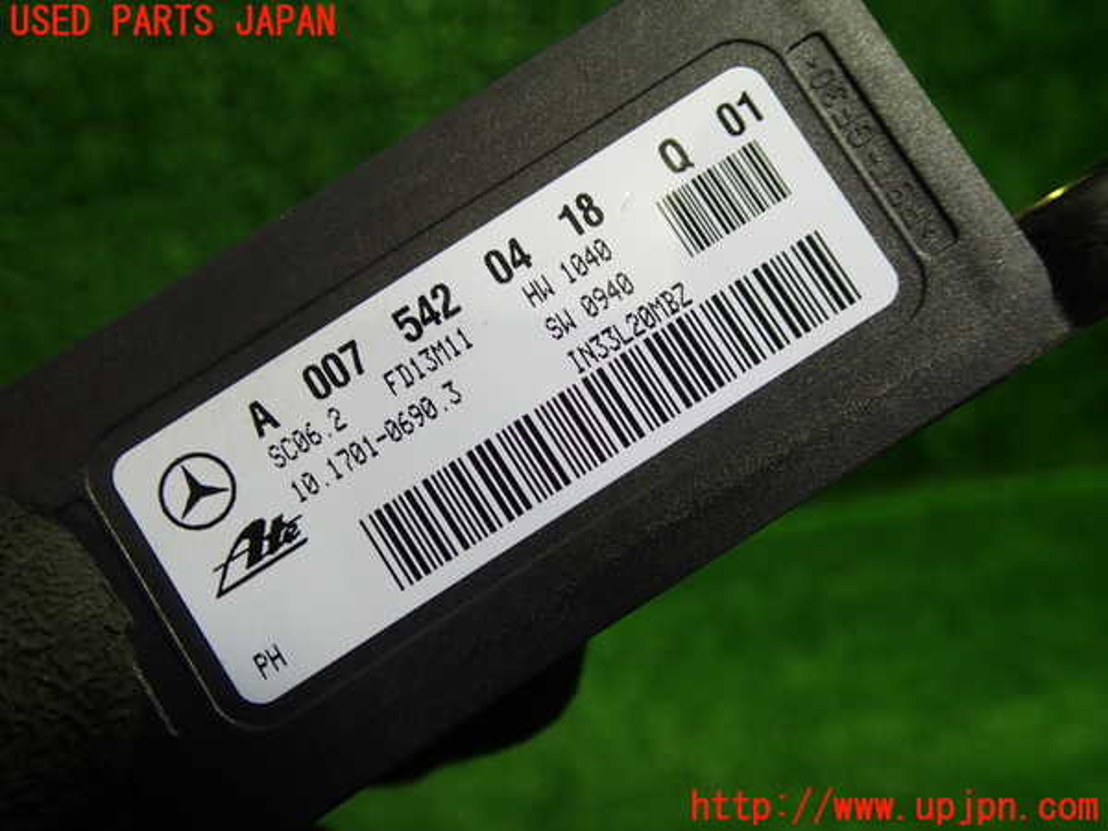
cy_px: 416
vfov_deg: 46.8
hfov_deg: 60.0
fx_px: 960
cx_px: 554
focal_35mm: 30
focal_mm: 5.4
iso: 160
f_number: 2.3
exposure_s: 1/60
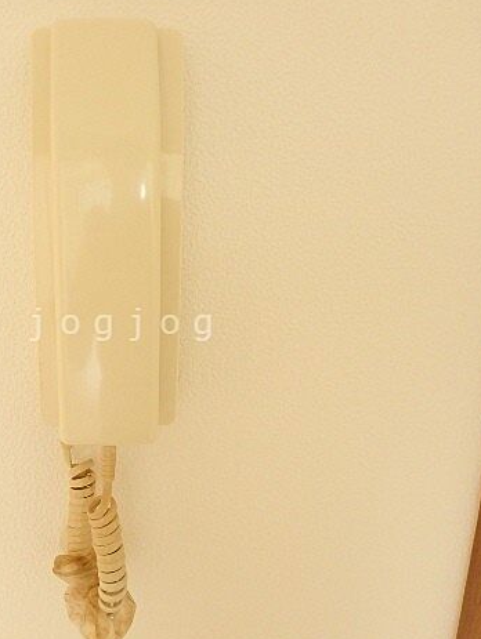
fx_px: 537
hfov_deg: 46.7
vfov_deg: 61.6
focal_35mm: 29
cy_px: 324
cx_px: 124
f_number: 3.5
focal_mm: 3.7
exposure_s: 1/30
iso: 320
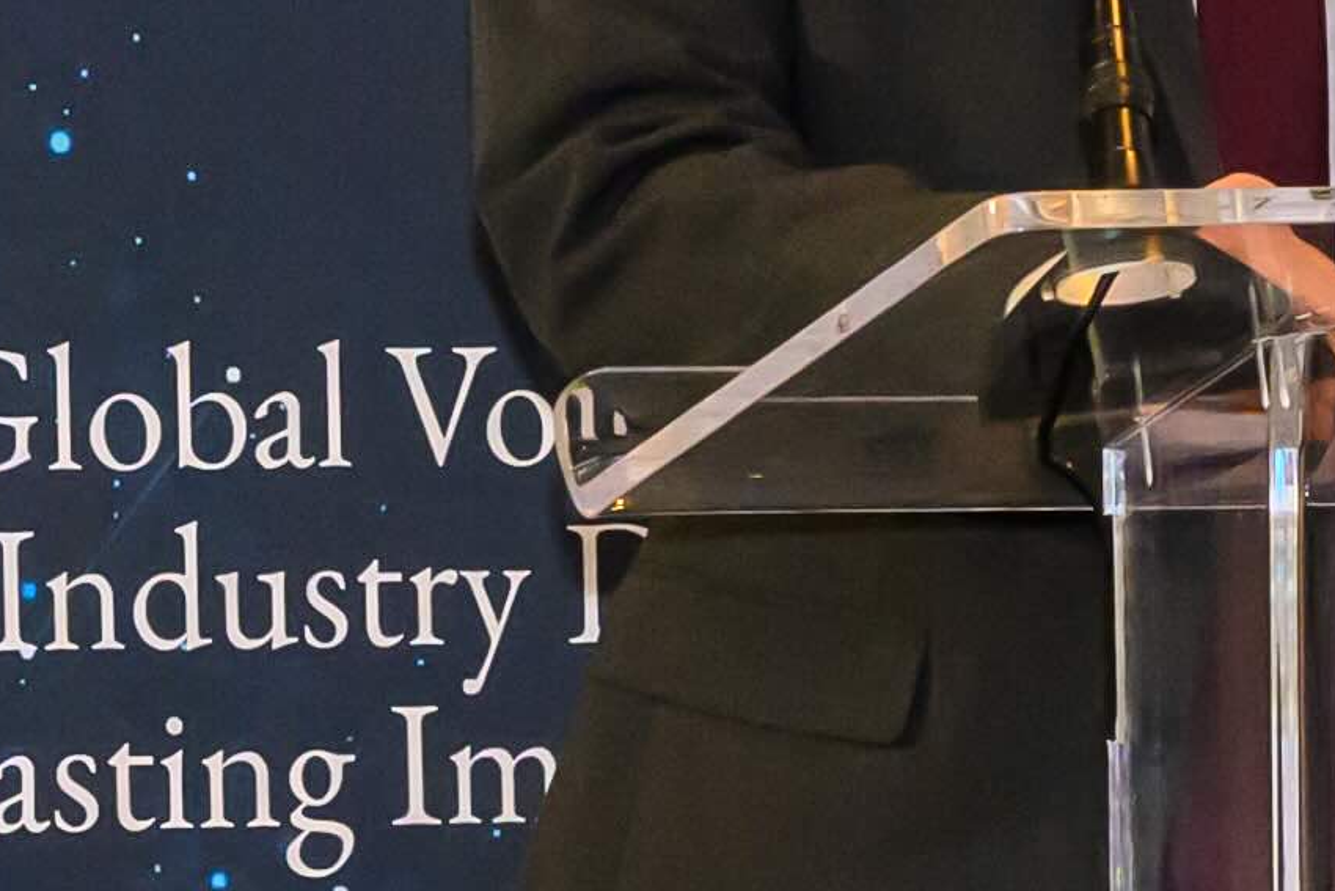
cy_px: -182
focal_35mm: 653
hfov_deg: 3.2
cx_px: 1406
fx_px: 24218
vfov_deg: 2.1
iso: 1600
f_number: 5.6
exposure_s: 1/160
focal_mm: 69
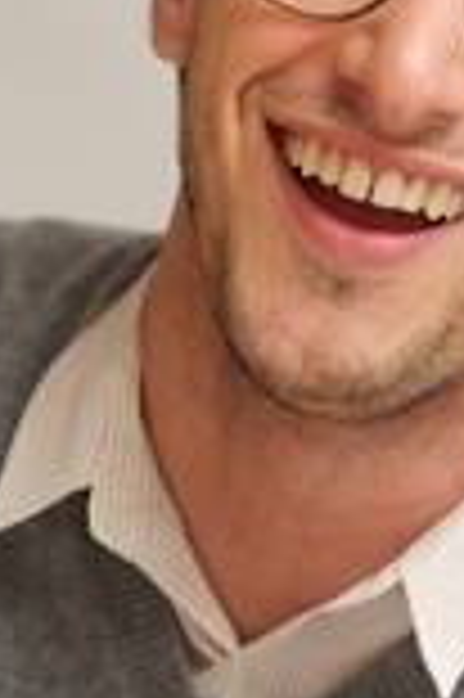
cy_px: 203
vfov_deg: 4.7
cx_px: 396
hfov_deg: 3.1
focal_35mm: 439
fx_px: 8506
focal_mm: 170
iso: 500
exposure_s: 1/60
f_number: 5.6
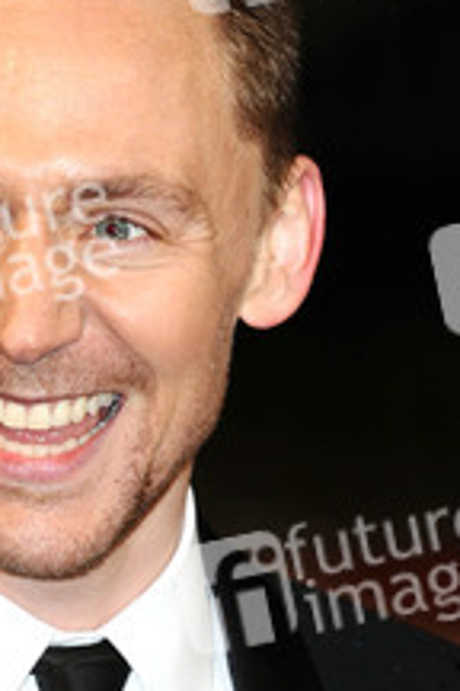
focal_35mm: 402
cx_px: 50
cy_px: 419
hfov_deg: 3.4
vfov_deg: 5.1
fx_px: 7703
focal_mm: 145
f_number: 4
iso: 320
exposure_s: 1/200
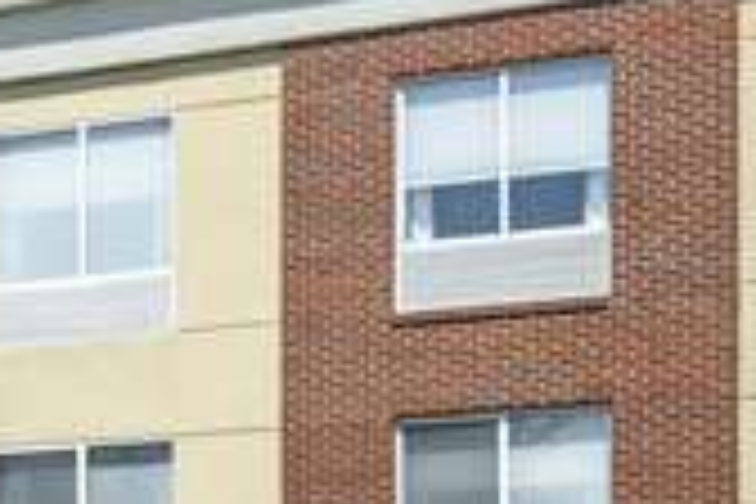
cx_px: -504
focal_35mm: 119
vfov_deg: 11.5
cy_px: 151
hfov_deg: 15.4
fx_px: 2500
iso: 100
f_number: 10
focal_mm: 19.5
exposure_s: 1/80
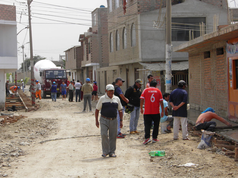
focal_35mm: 100
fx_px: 688
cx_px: 119
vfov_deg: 14.8
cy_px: 89
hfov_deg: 19.6
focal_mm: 17.1
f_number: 5.6
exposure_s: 1/250
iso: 50
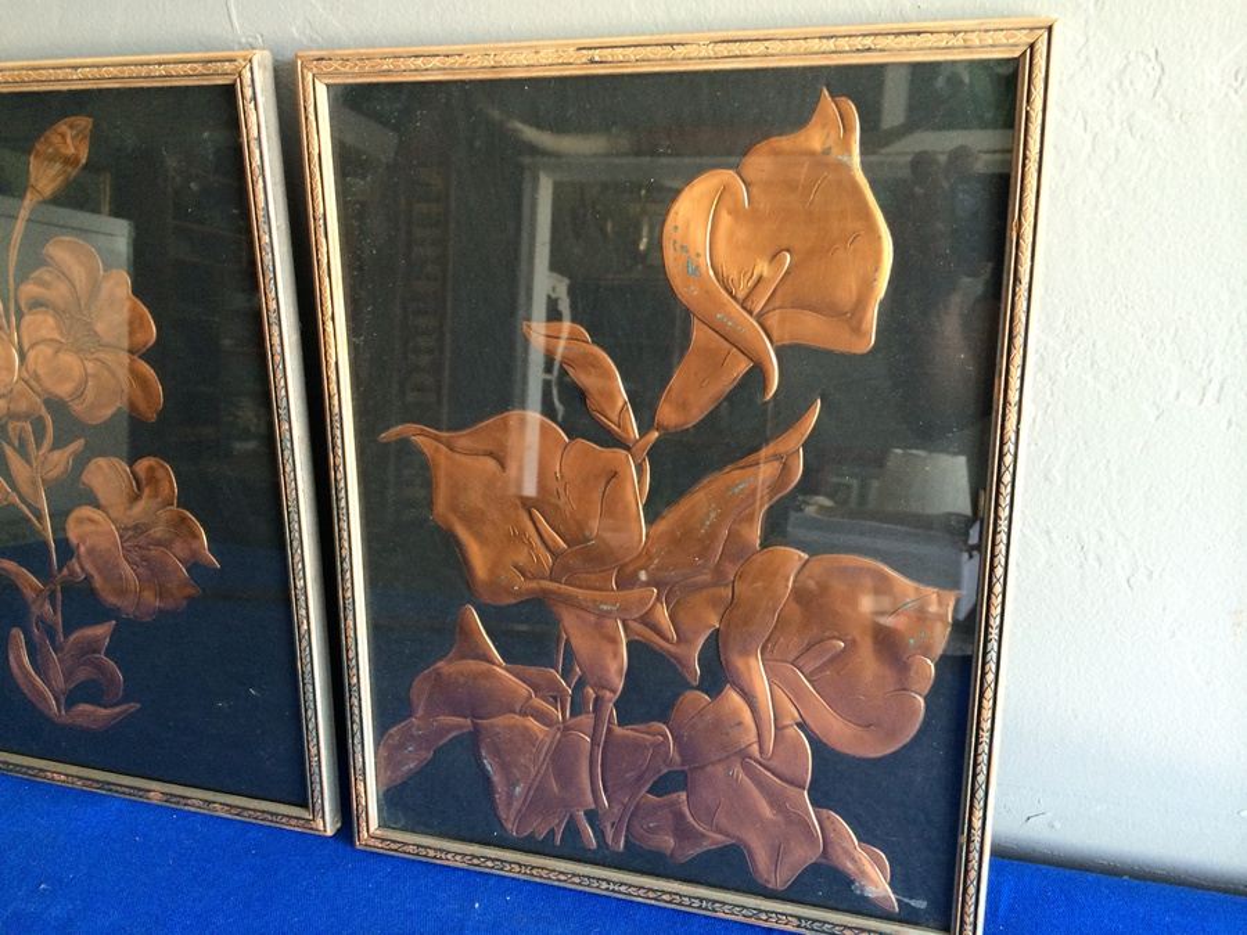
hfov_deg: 60.0
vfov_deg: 46.8
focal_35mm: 30
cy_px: 468
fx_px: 1081
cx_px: 624
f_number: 2.2
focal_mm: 4.12
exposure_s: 1/30
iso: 125
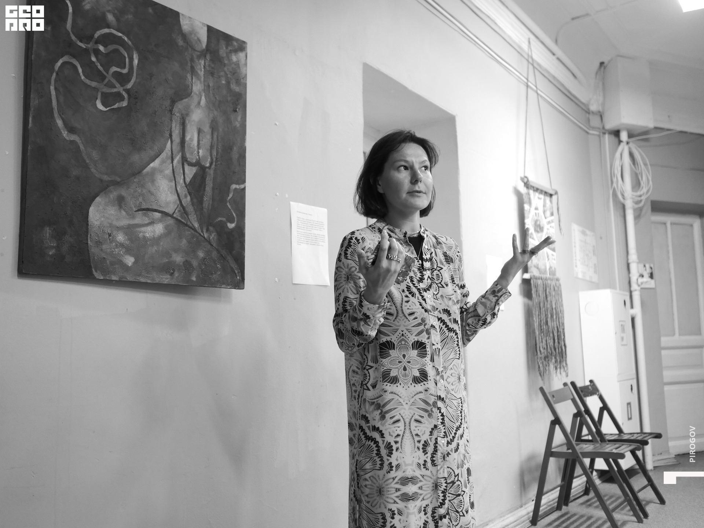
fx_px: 691
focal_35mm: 34
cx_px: 352
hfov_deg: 54.0
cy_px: 264
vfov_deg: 41.8
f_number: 1.8
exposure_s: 1/60
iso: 1000
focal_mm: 17
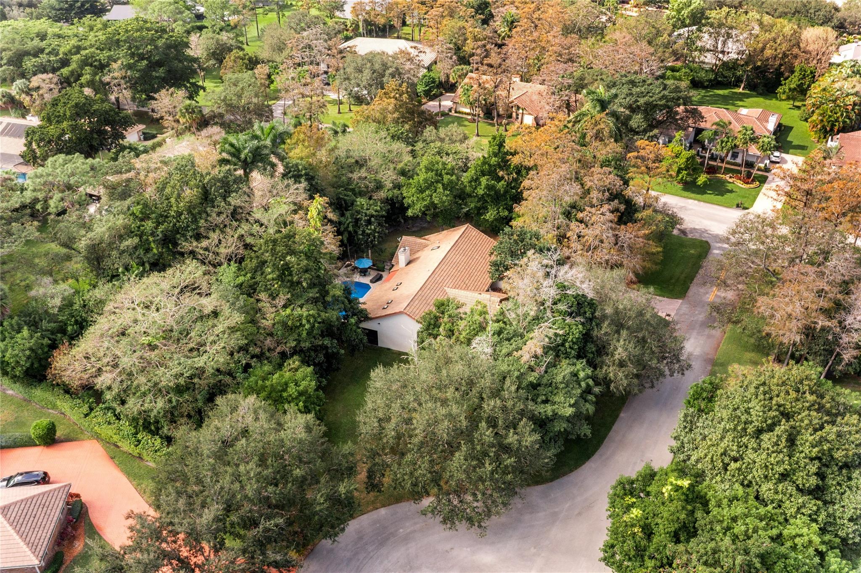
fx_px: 669
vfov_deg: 46.4
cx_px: 430
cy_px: 286
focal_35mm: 28
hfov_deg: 65.5
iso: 200
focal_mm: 10.26
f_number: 7.1
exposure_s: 1/160
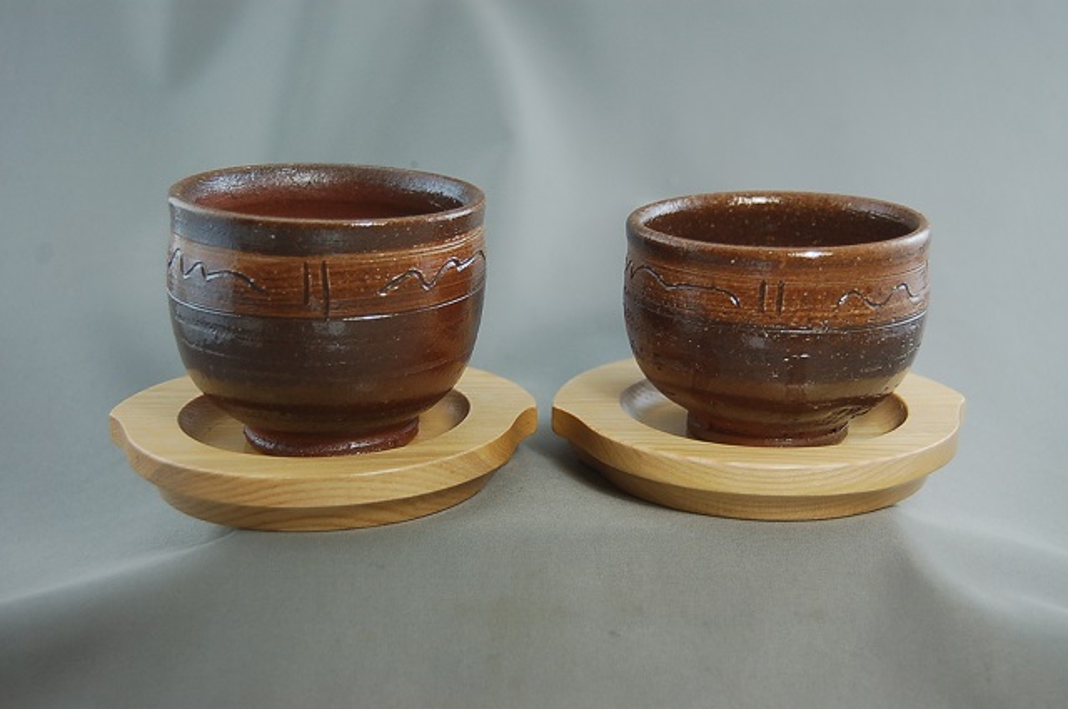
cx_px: 534
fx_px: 1556
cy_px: 354
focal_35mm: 52
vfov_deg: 25.7
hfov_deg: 37.9
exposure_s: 1/30
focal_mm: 35
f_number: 4.8
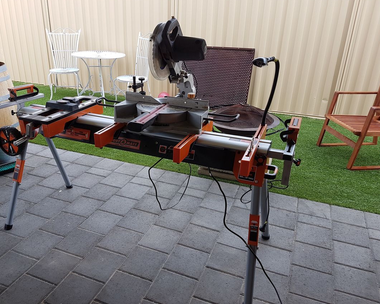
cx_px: 175
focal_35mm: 28
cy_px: 153
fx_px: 315
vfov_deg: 51.5
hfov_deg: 62.1
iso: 40
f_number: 1.7
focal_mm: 4.2
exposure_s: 1/196
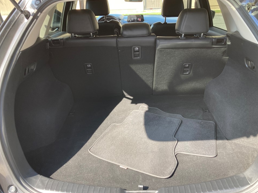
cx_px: 128
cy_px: 99
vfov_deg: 46.8
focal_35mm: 30
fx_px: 224
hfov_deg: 60.0
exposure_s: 1/121
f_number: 1.8
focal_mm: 3.99
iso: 40
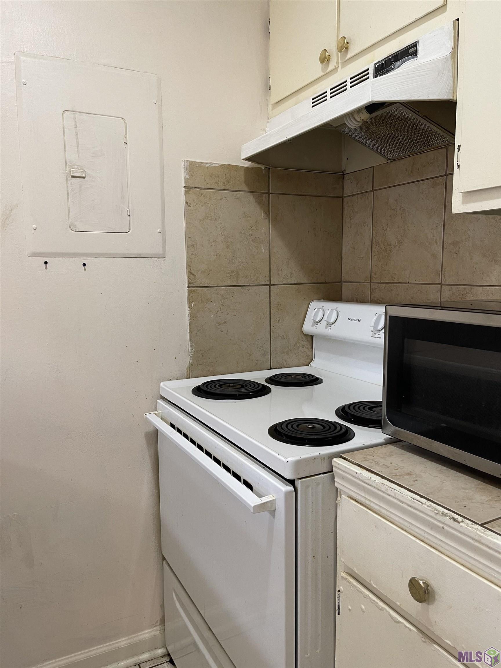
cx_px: 250
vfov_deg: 67.3
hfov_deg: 53.1
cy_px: 334
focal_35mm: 26
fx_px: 502
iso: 125
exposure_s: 1/60
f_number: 1.6
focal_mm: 5.1
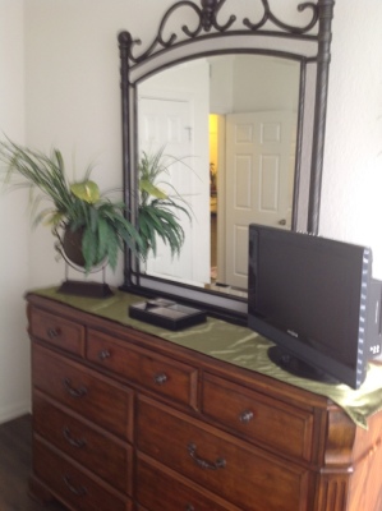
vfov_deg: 52.7
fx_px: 516
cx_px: 191
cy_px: 256
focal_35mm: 35
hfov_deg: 40.6
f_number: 2.4
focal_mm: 4.28
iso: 80
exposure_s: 1/15
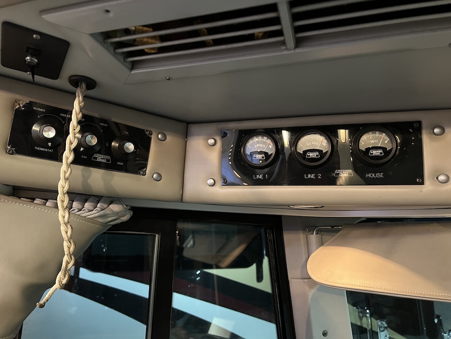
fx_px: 339
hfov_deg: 67.3
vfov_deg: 53.1
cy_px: 170
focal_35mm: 26
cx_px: 226
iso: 500
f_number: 1.5
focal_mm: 5.7
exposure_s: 1/30
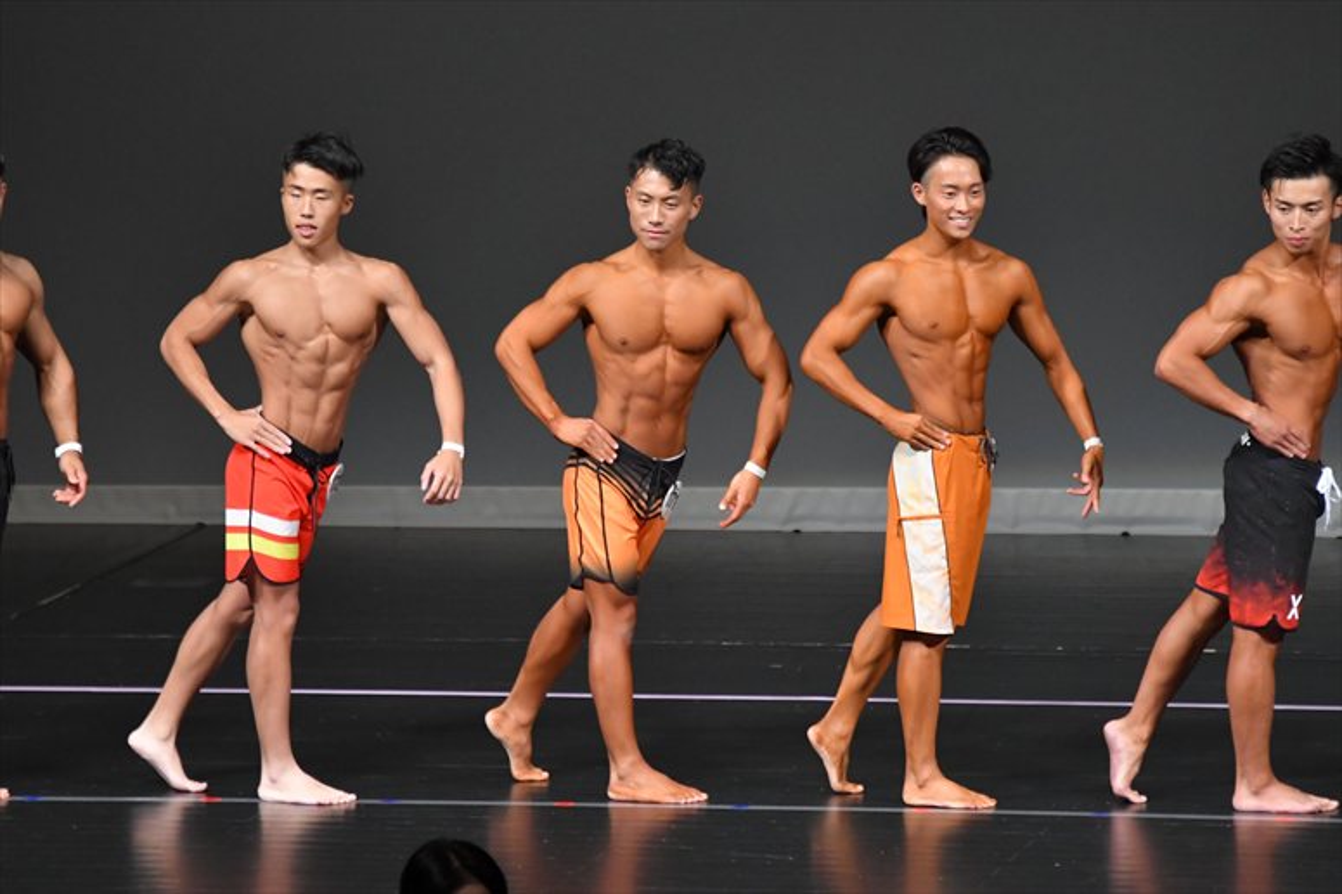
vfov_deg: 4.4
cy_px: 447
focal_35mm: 315
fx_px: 11737
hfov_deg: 6.5
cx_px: 671
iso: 4000
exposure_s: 1/400
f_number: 5.6
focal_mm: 210
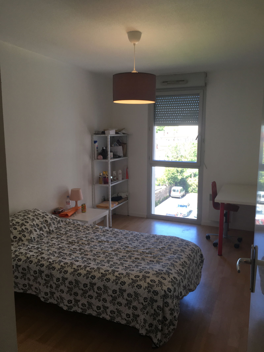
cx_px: 132
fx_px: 295
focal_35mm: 29
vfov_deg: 61.7
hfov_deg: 48.2
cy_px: 176
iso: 40
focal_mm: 4.15
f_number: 2.2
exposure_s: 1/100
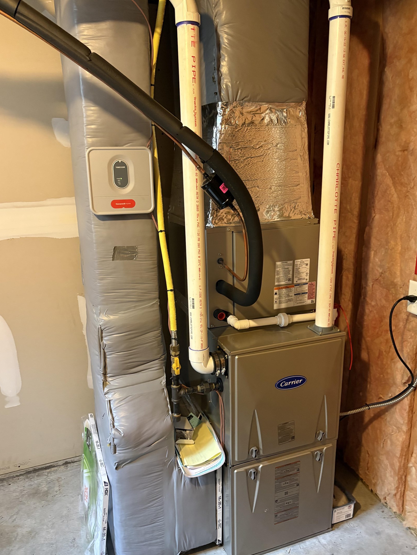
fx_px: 450
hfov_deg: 49.8
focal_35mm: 28
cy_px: 290
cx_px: 214
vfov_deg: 63.4
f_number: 1.6
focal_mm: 5.96
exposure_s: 1/60
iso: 500
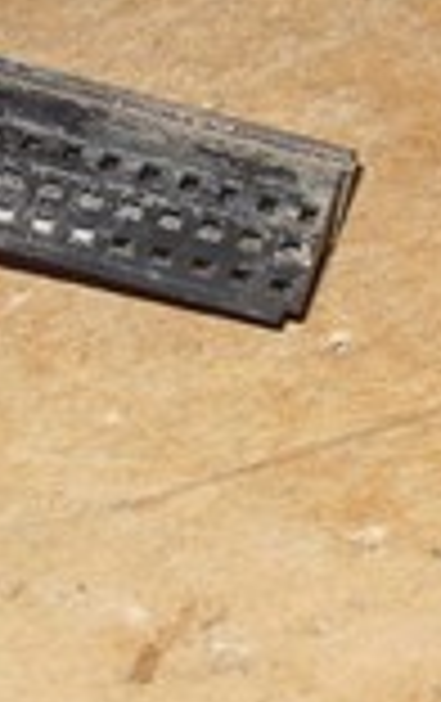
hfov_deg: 8.3
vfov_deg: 13.7
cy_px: 356
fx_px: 2912
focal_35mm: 152
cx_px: -369
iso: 200
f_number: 7.9
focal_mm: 8.9
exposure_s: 1/60
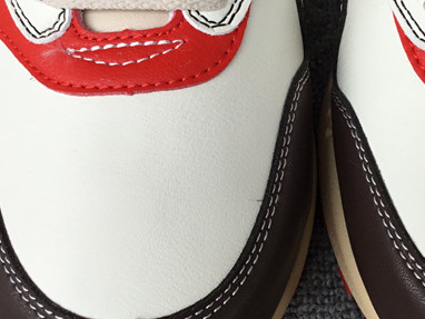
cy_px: 134
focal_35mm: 73
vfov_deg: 20.2
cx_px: 305
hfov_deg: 26.4
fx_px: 897
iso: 40
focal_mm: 3.3
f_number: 2.4
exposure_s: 1/120
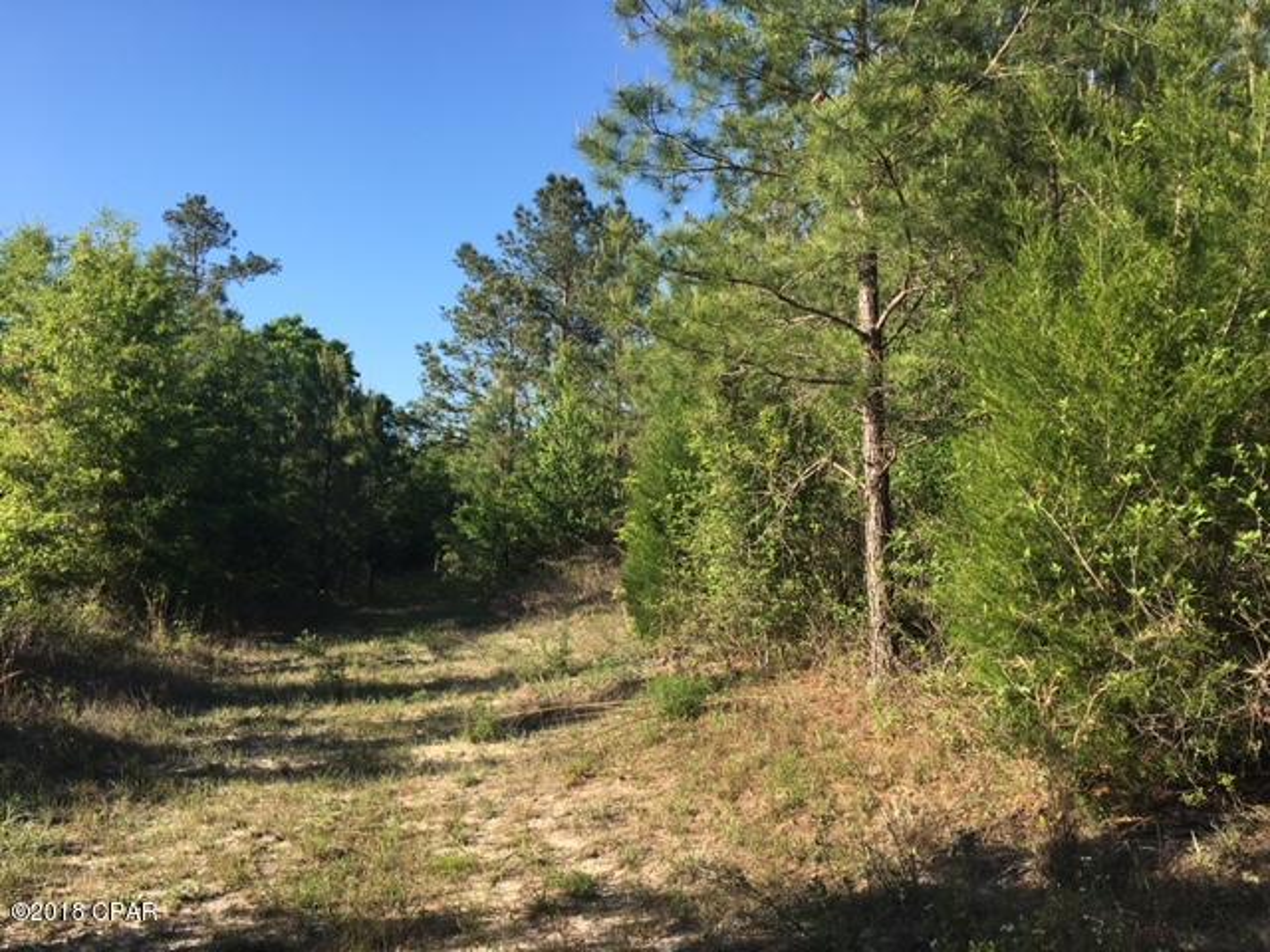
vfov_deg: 48.2
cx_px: 635
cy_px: 476
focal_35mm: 29
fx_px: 1064
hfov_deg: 61.7
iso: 25
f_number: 2.2
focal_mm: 4.15
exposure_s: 1/810
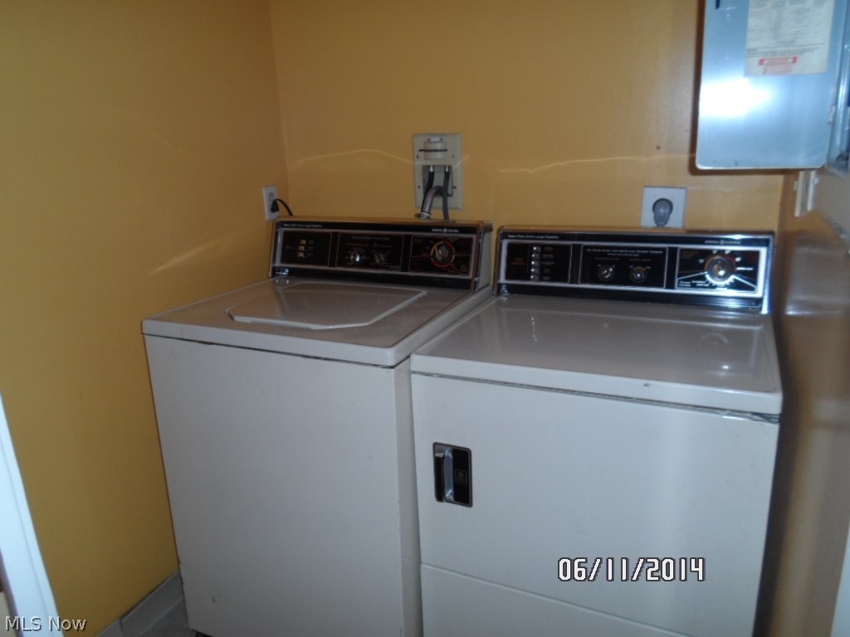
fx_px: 614
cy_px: 318
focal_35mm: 25
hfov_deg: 69.4
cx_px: 425
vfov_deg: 54.9
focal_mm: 4.5
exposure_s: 1/30
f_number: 2.5
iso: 100
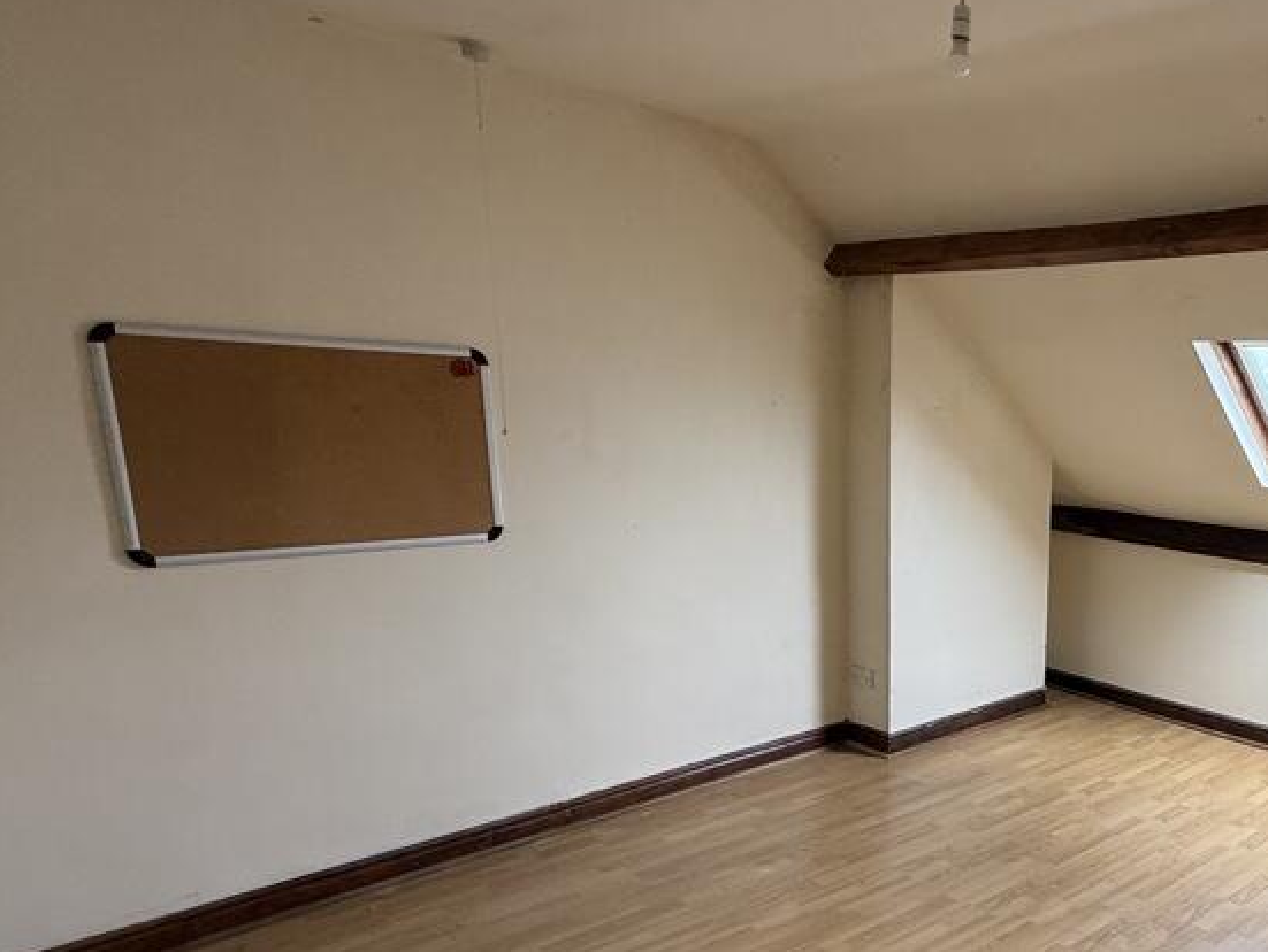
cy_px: 630
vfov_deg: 52.2
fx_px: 953
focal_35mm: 26
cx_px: 1045
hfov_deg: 60.8
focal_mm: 2.22
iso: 160
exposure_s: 1/99
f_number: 2.2
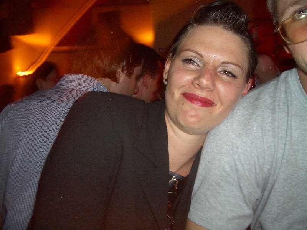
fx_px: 310
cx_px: 154
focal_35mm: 35
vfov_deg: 40.7
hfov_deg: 52.6
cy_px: 115
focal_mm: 5.8
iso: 100
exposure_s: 4
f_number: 2.6
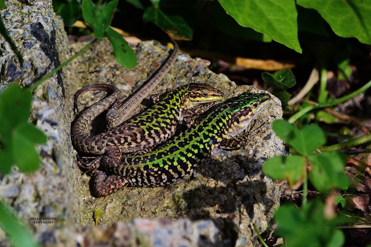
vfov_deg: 3.0
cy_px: 124
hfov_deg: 4.6
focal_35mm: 450
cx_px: 186
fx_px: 4632
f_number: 10
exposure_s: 1/320
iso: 400
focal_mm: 300
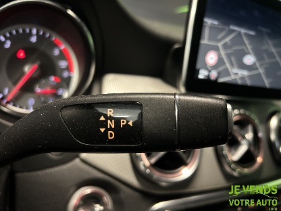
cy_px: 106
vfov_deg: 53.1
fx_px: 211
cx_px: 140
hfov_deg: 67.3
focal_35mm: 26
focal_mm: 5.7
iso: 500
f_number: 1.5
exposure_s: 1/33
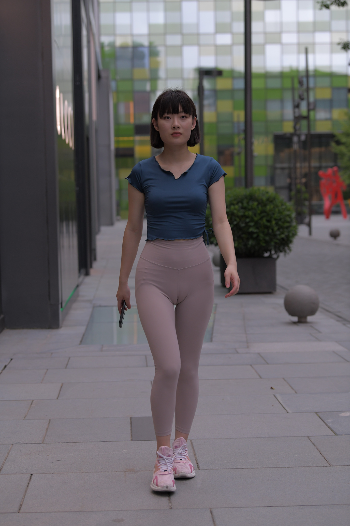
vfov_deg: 28.8
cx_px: 175
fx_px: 1021
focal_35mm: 70
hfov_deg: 19.5
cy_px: 263
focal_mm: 70
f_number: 4
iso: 800
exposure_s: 1/640
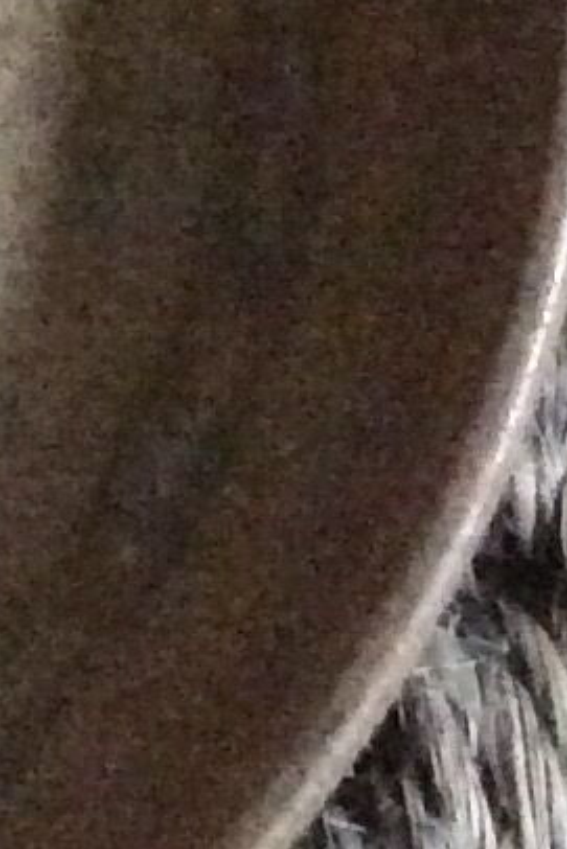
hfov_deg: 6.3
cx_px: -519
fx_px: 5004
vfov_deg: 9.6
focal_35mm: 212
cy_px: -169
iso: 800
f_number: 2.4
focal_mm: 3.3
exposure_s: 1/17
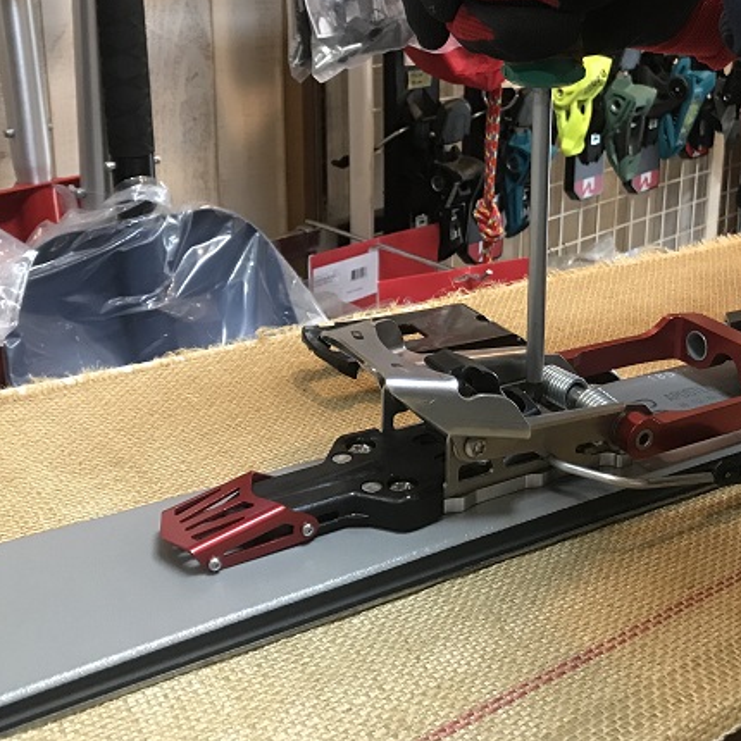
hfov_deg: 36.4
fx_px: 1114
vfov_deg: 36.5
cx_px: 503
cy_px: 260
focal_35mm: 46
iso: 64
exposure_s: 1/17
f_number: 1.8
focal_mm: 3.99
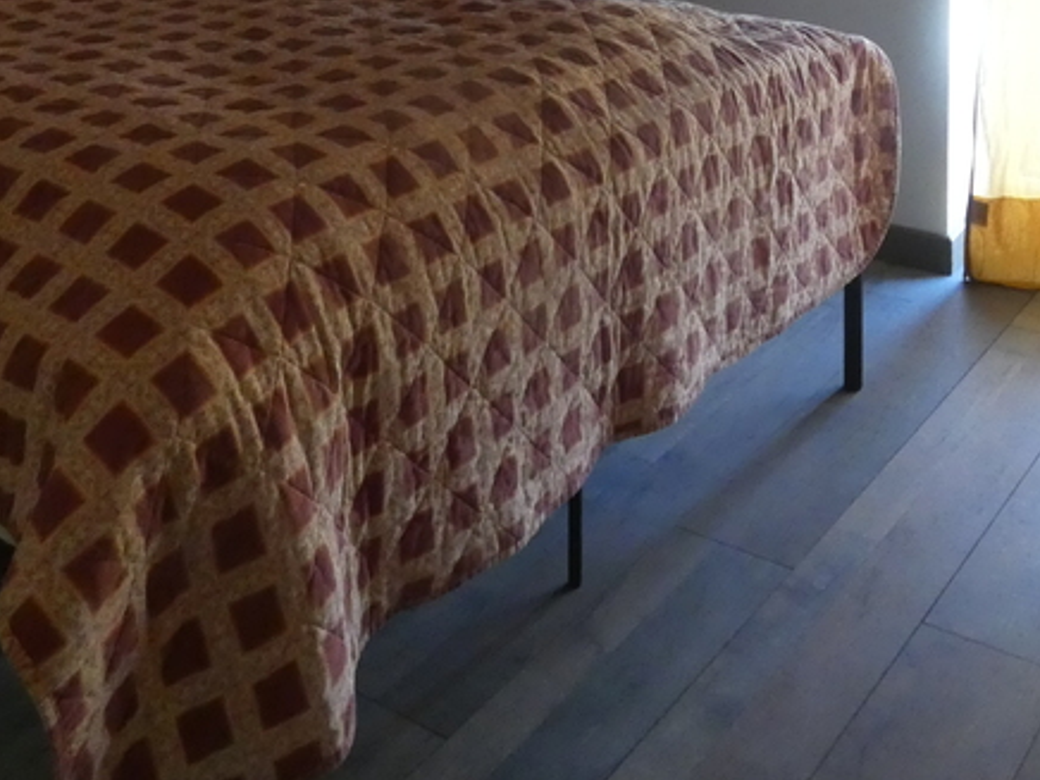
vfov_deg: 27.7
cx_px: 625
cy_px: -119
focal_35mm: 47
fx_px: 1412
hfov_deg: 40.3
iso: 640
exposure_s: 1/60
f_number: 2.8
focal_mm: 3.6
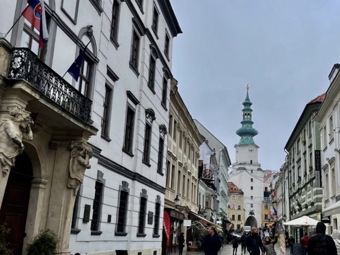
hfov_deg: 43.6
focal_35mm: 42
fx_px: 412
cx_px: 249
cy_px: 130
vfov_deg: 34.3
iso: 32
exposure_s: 1/744
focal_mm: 4.2
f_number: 1.6
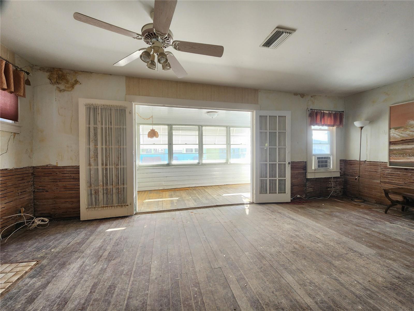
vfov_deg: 89.9
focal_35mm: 13
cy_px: 156
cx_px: 207
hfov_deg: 106.2
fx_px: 155
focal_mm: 2.2
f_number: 2.2
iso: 125
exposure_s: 1/60
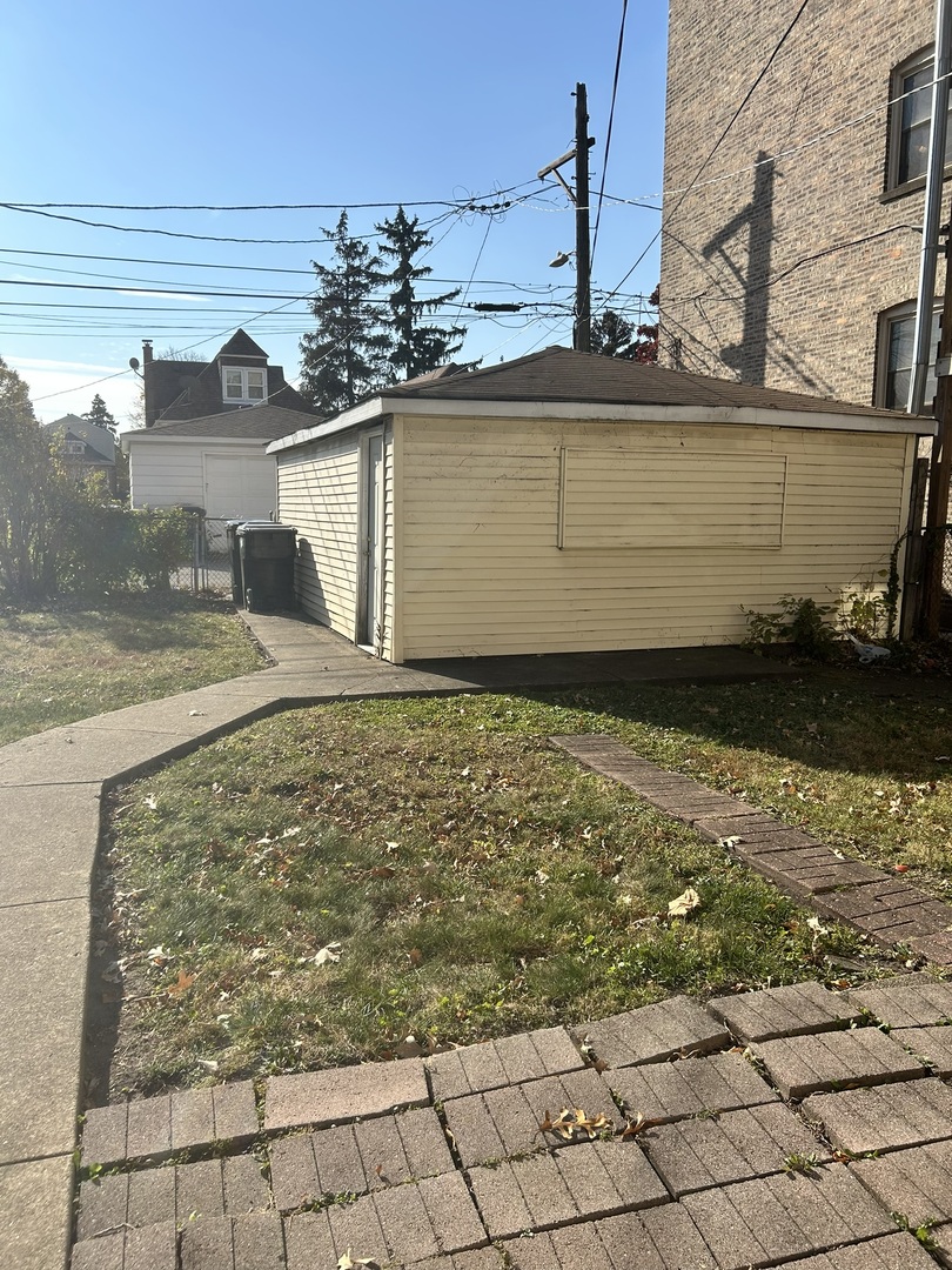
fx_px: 953
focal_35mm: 26
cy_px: 635
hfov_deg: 53.1
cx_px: 476
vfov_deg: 67.3
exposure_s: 1/4630
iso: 50
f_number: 1.5
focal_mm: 5.7
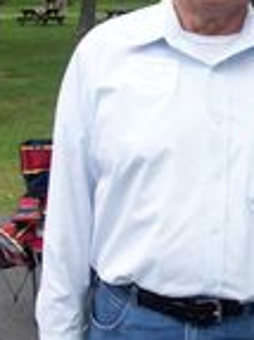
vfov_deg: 20.5
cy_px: 83
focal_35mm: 95
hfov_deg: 14.9
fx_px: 931
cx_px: 330
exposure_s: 1/213
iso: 64
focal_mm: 5.7
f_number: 2.8
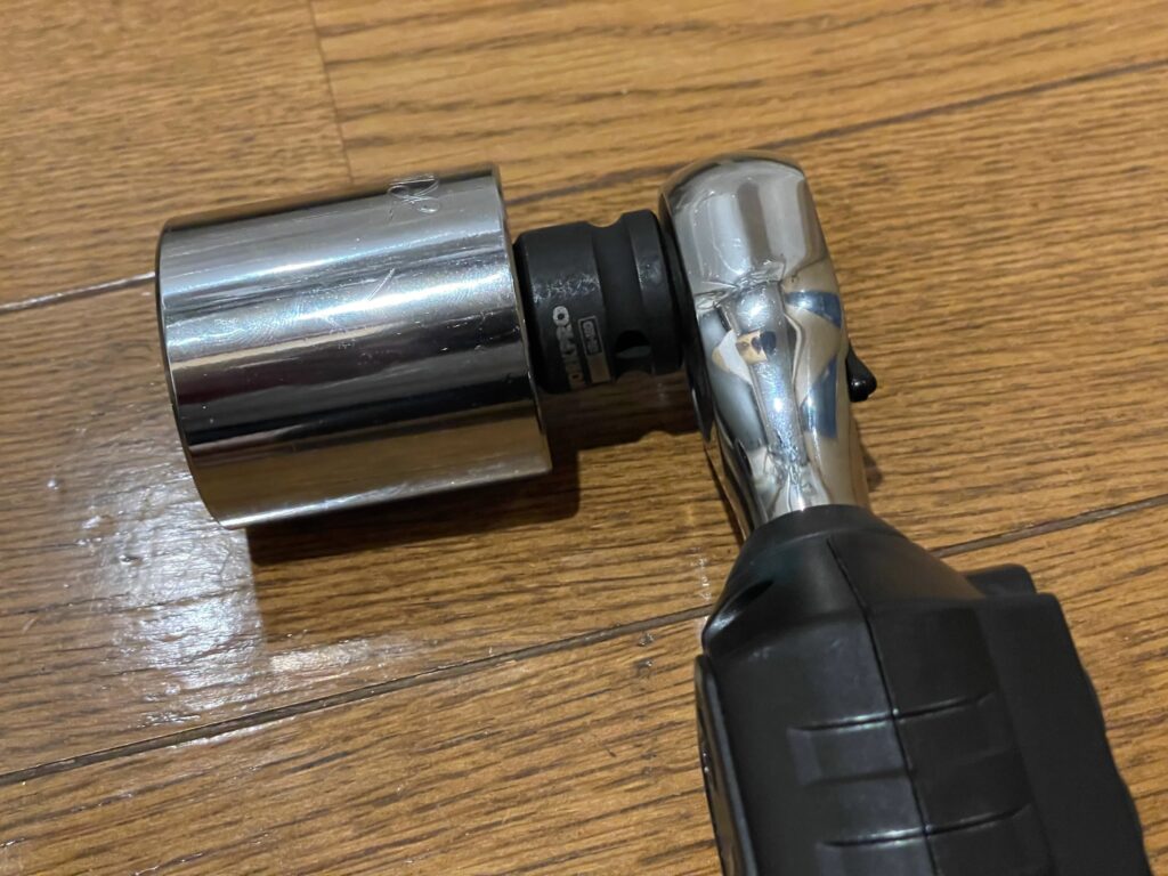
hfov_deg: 36.8
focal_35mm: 52
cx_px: 584
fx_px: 1755
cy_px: 438
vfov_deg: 28.0
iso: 1250
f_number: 2
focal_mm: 6
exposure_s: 1/30
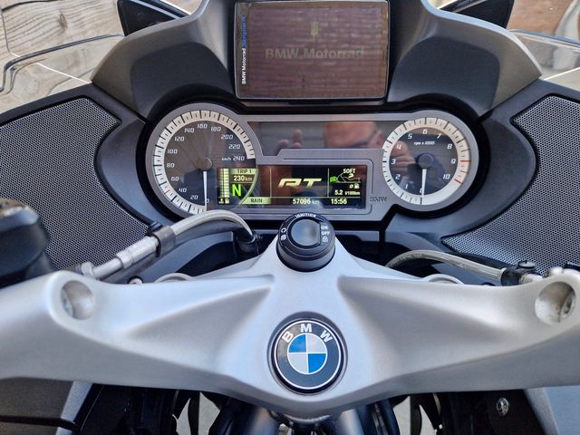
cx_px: 290
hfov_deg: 73.9
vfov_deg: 58.9
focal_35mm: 23
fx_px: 385
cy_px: 218
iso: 64
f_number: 1.8
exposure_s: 1/180
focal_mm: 5.4
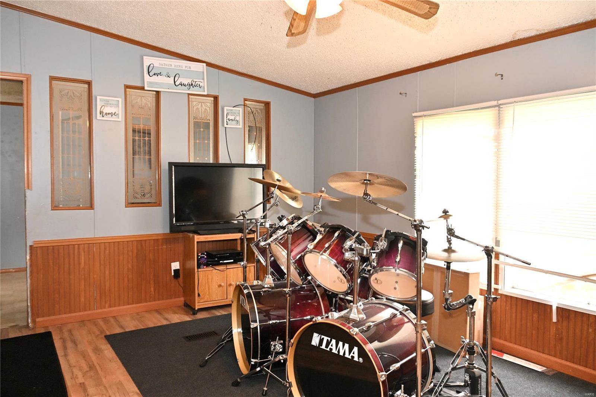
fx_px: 447
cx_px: 298
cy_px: 198
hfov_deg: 67.4
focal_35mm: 27
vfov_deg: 47.9
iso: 500
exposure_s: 1/60
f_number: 4
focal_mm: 18
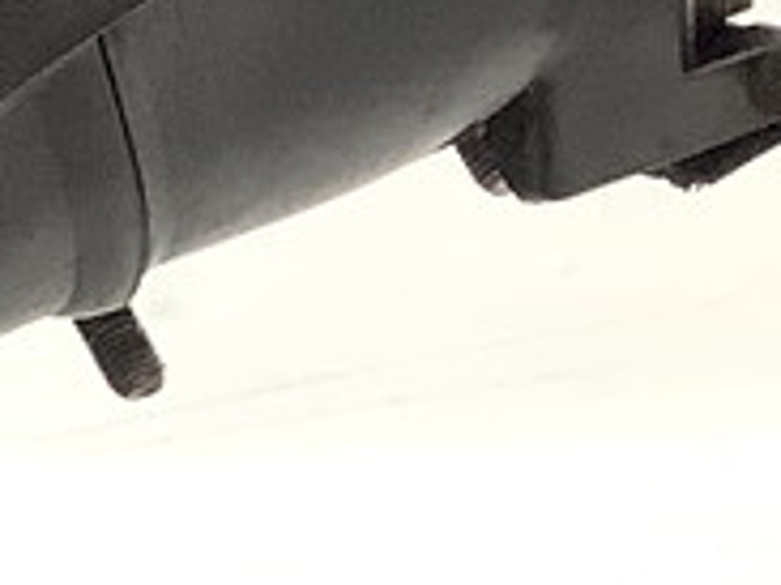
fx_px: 4893
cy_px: -56
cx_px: -1605
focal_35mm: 217
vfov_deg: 6.8
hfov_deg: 7.8
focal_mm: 3.3
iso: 80
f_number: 2.4
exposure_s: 1/120
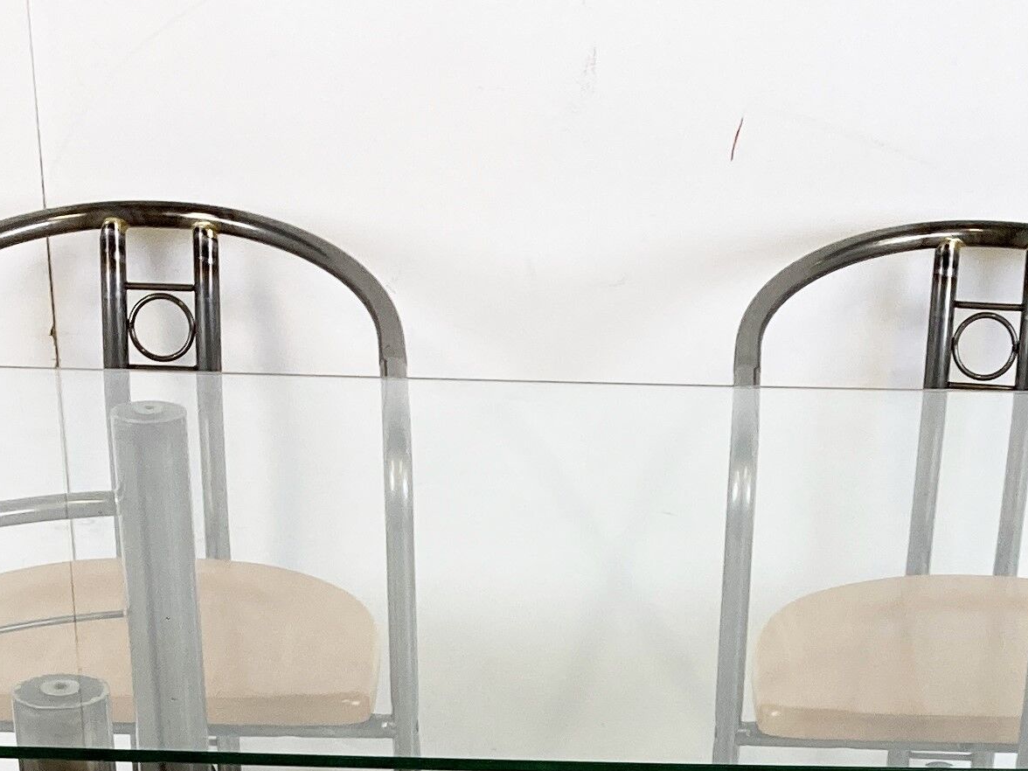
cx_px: 663
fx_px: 2851
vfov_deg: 14.1
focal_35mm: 96
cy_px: 1266
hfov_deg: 20.4
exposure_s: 1/100
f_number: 1.8
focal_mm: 3.99
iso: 50
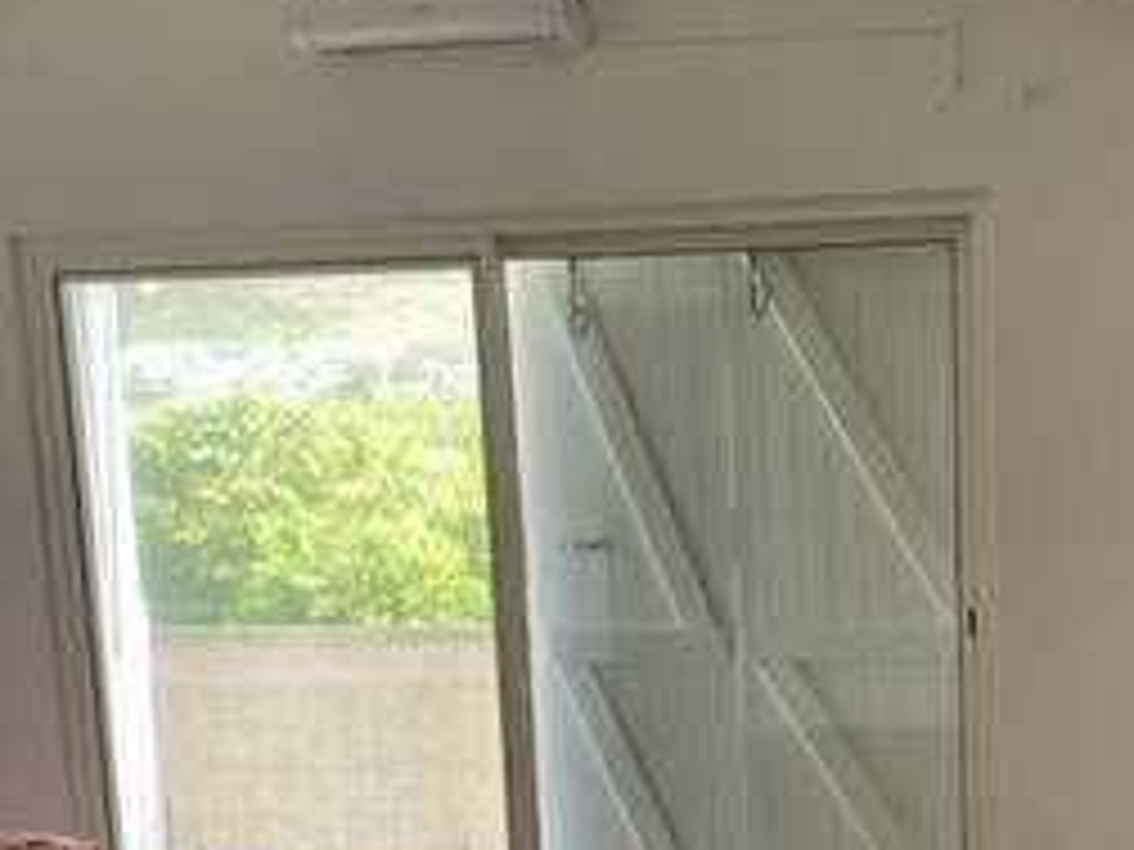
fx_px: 1310
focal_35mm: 40
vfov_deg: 35.6
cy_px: 576
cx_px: 801
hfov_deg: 45.7
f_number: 1.8
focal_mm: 3.99
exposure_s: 1/99
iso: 80
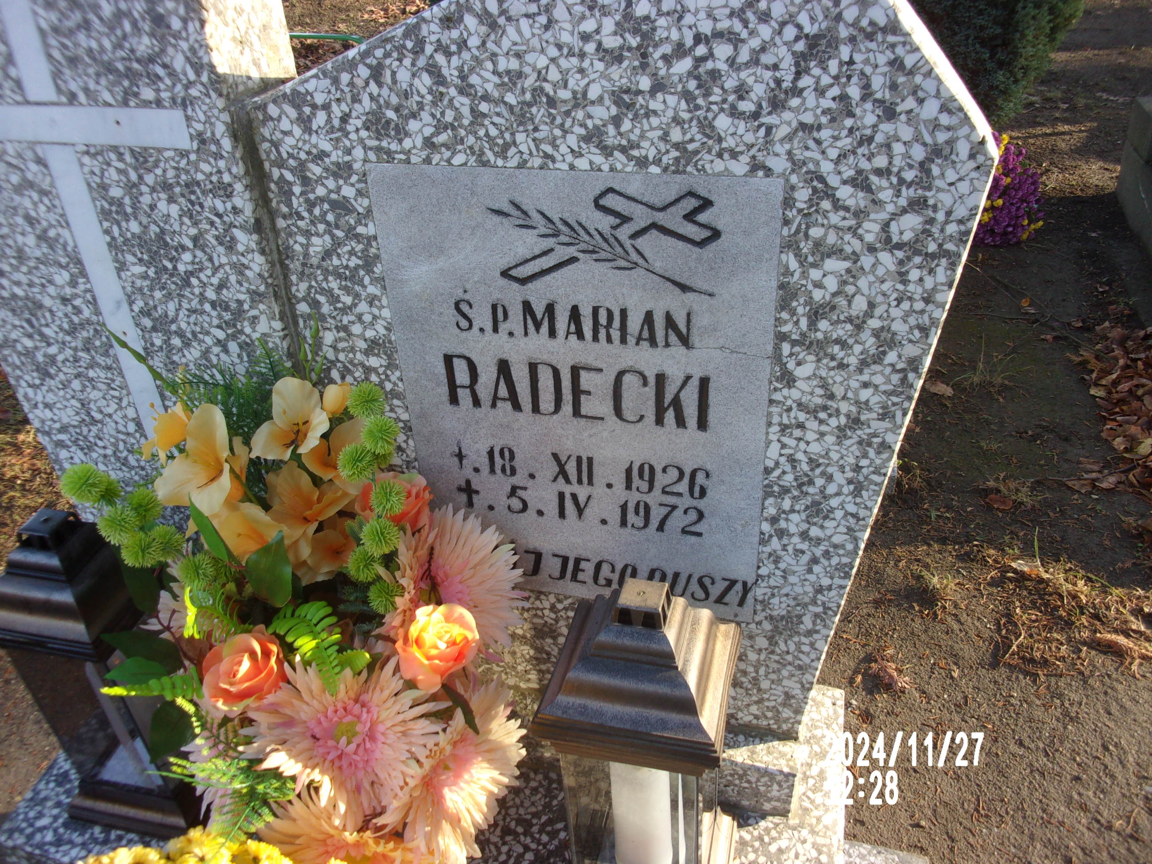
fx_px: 932
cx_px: 576
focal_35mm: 28
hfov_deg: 63.4
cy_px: 432
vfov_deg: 49.7
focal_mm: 5.1
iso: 80
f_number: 3.9
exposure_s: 1/85
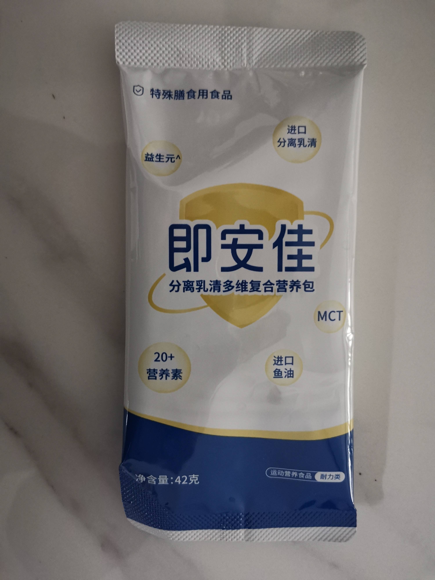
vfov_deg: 67.3
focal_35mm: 26
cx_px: 218
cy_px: 290
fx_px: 436
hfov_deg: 53.1
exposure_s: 1/20
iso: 1600
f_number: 1.8
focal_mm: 4.75
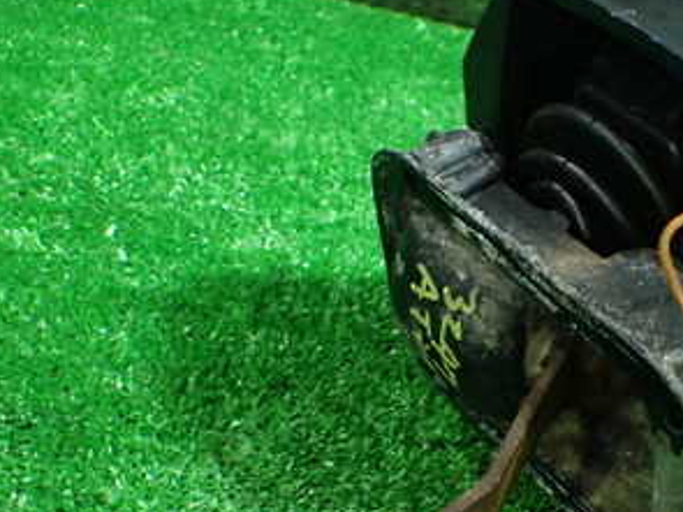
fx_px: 1203
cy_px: 380
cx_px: 509
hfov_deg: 31.2
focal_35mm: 61
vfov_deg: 23.8
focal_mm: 5.4
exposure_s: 1/50
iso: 800
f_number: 2.3
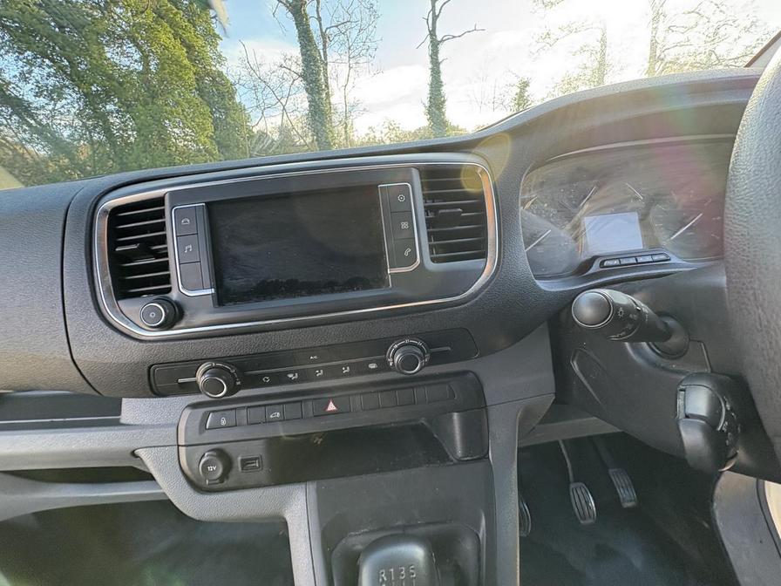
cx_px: 390
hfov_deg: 102.1
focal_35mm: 14
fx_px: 316
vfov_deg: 85.7
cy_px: 293
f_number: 2.2
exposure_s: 1/99
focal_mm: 2.22
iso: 160
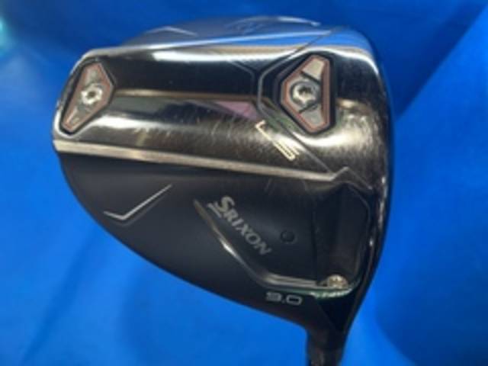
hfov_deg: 67.3
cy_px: 183
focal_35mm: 26
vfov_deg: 53.1
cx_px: 244
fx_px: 367
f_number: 1.8
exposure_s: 1/60
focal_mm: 4.25
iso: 125
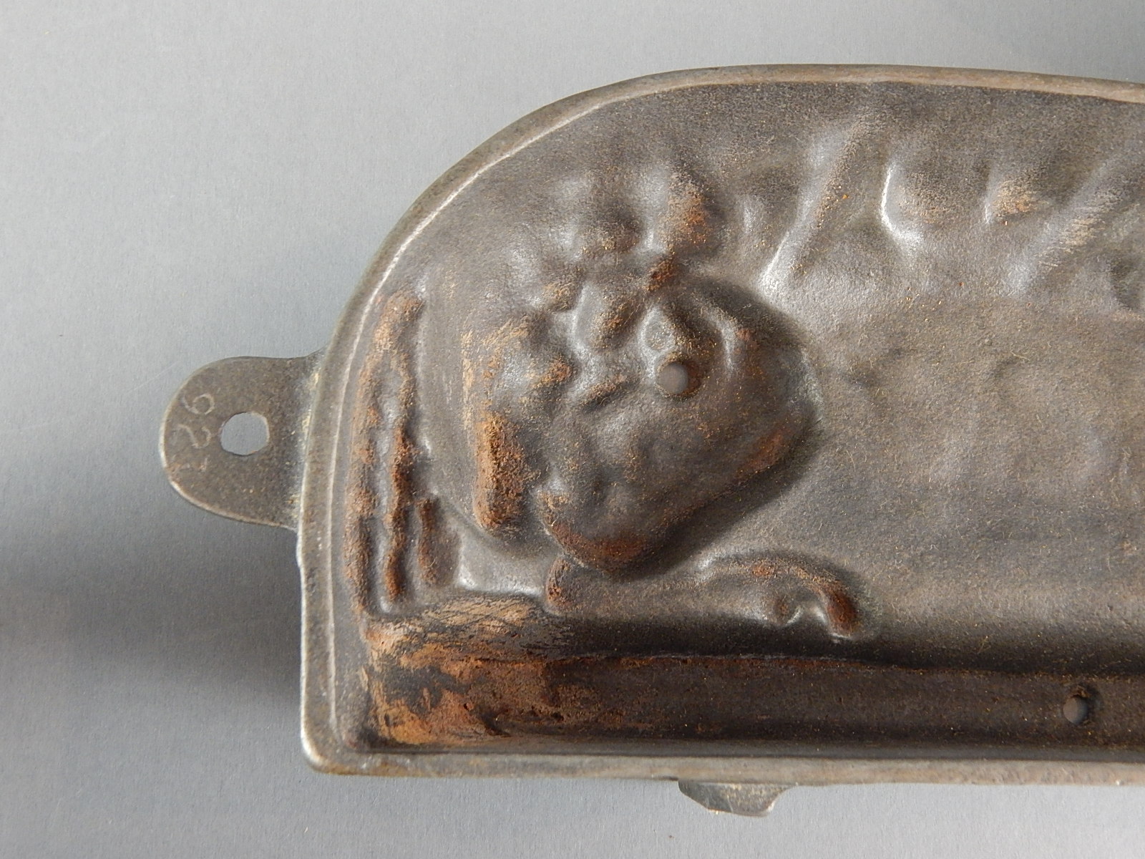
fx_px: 1125
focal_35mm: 34
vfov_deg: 41.8
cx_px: 572
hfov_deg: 54.0
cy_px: 430
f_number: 3.3
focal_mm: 6.1
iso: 400
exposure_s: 1/10
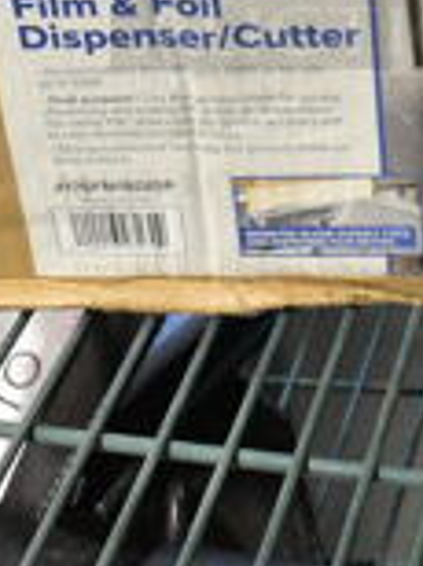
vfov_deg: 18.1
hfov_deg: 13.9
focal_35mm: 103
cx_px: 522
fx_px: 1683
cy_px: -125
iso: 6400
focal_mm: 18
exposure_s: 1/250
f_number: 8
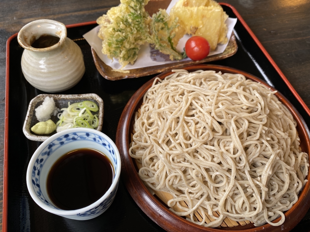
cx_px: 155
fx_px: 233
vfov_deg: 53.1
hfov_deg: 67.3
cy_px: 116
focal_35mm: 26
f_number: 1.8
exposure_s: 1/122
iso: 40
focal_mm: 4.25
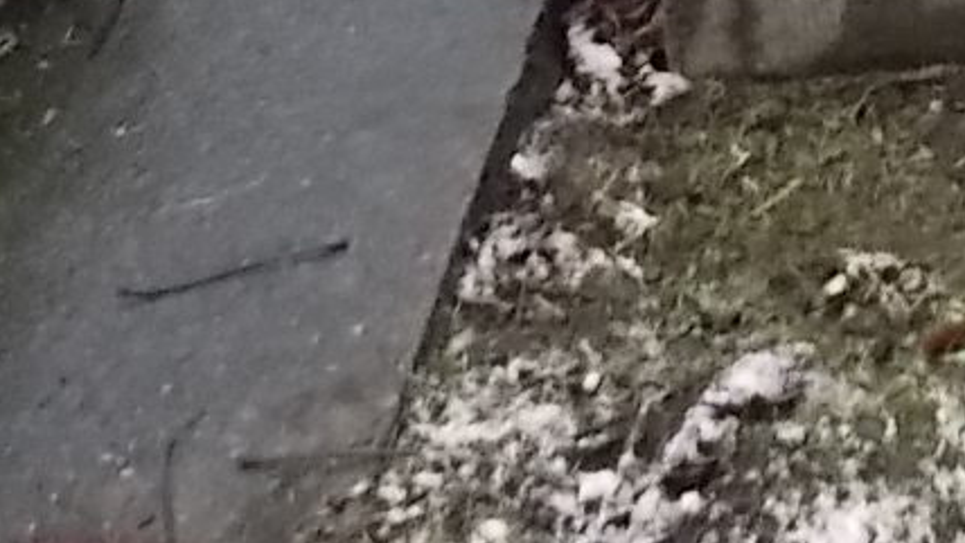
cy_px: -642
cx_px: 1220
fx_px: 2713
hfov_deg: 18.8
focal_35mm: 106
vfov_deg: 10.3
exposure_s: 1/100
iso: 400
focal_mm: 4.6
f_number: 3.2
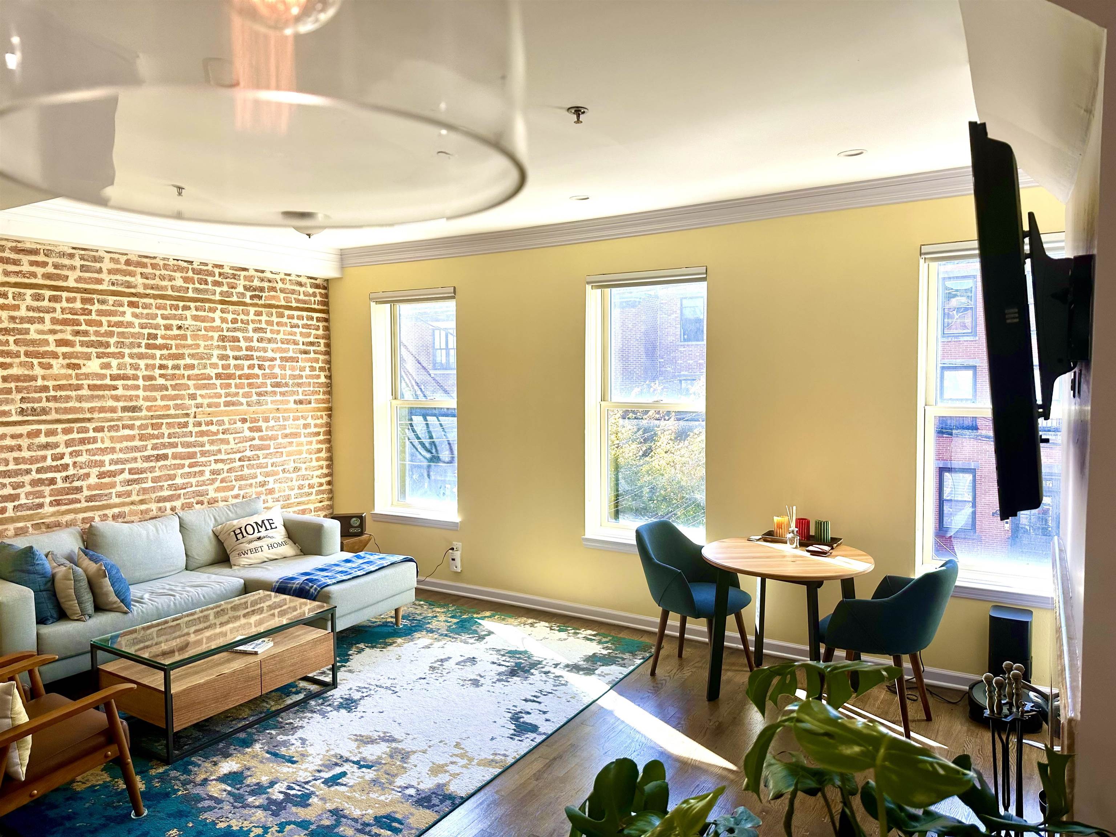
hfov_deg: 71.6
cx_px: 558
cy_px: 418
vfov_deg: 56.8
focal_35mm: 24
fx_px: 774
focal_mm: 6.86
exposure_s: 1/250
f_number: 1.78
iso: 80
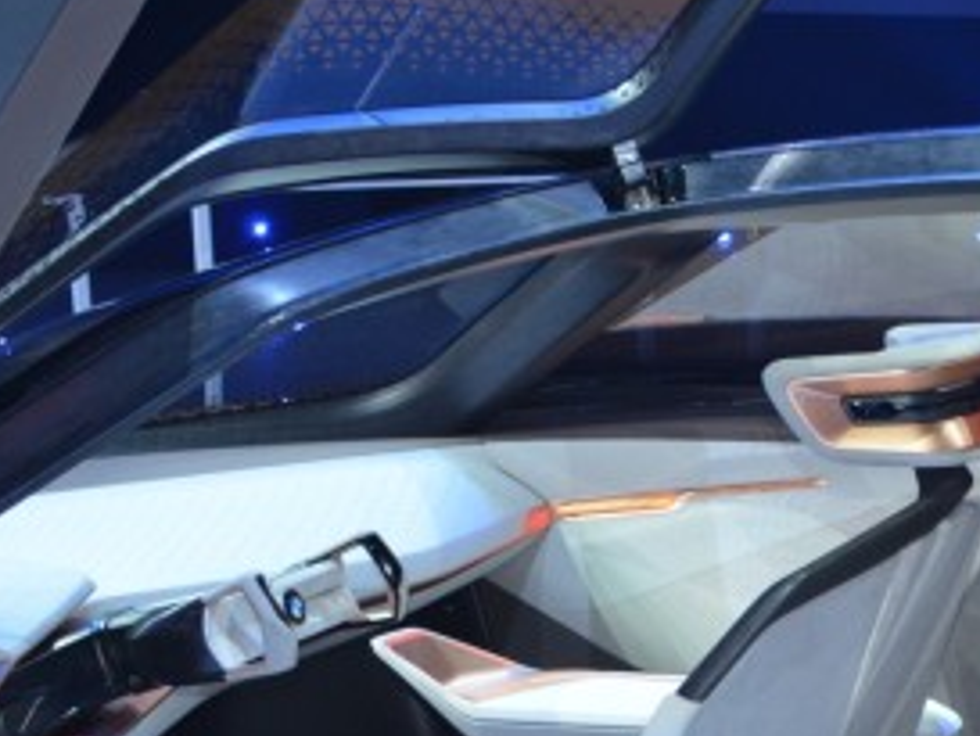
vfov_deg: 16.6
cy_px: 731
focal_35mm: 87
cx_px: 757
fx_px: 2464
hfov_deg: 22.2
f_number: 4
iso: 800
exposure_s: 1/60
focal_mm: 22
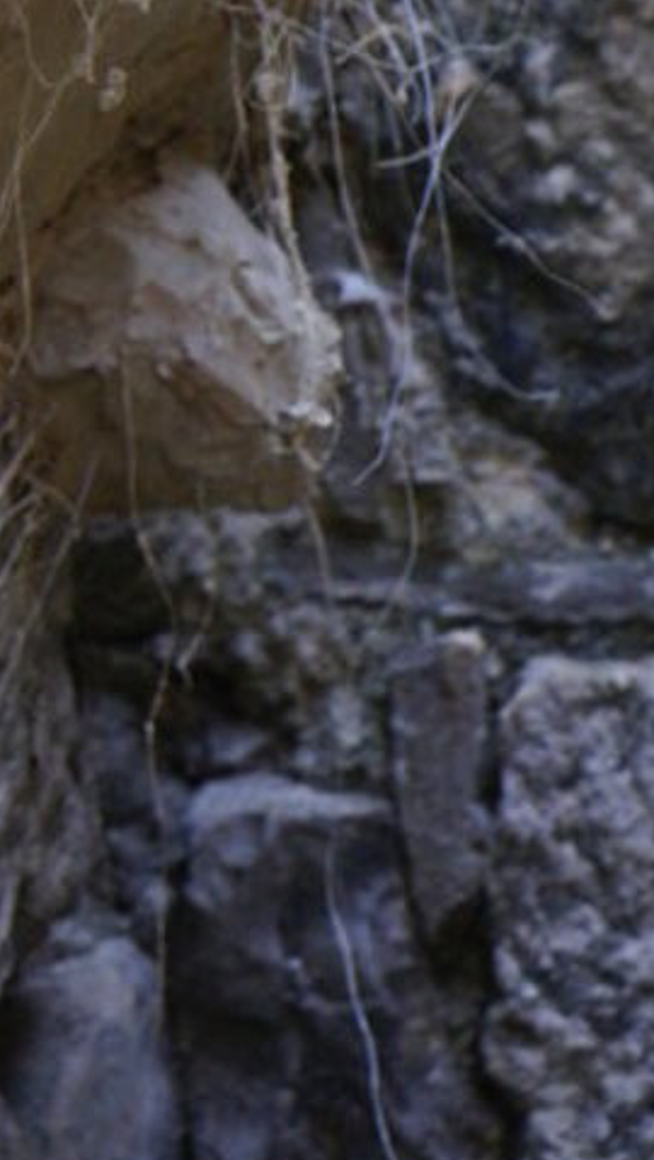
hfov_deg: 5.1
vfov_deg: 8.8
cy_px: -906
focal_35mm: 236
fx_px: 7264
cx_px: -119
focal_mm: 60
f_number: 5.6
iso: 2000
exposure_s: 1/80
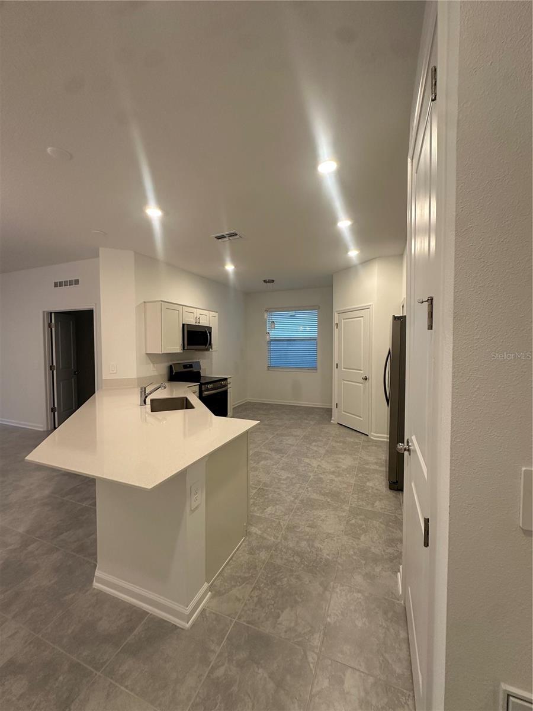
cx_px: 266
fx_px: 287
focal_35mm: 14
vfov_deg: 102.1
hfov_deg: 85.7
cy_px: 356
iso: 200
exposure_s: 1/120
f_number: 2.2
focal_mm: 2.22
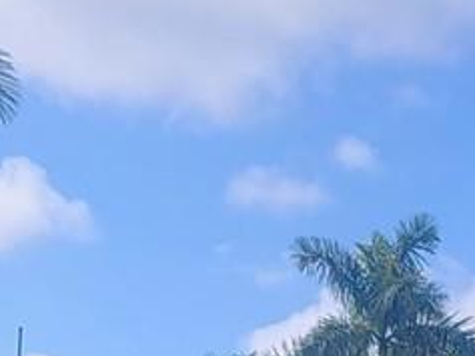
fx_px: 2224
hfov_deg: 12.0
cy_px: 636
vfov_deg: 8.8
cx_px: 543
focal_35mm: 162
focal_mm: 6.7
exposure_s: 1/803
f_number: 1.8
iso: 16
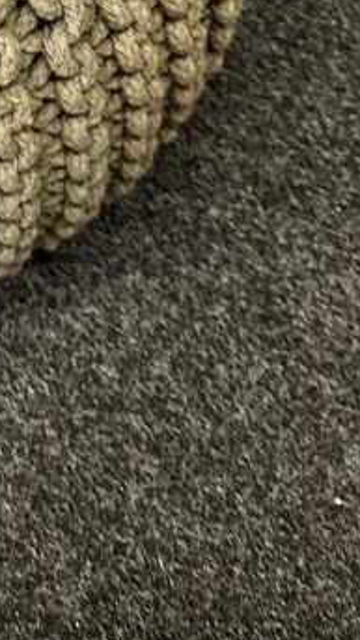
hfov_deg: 14.1
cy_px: -216
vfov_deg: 23.6
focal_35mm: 78
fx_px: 1323
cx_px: -235
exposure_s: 1/50
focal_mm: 6.86
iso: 200
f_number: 1.78
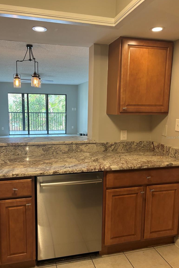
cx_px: 79
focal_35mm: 28
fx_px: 209
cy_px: 137
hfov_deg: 46.3
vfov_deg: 65.5
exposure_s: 1/60
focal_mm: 5.96
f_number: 1.6
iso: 160
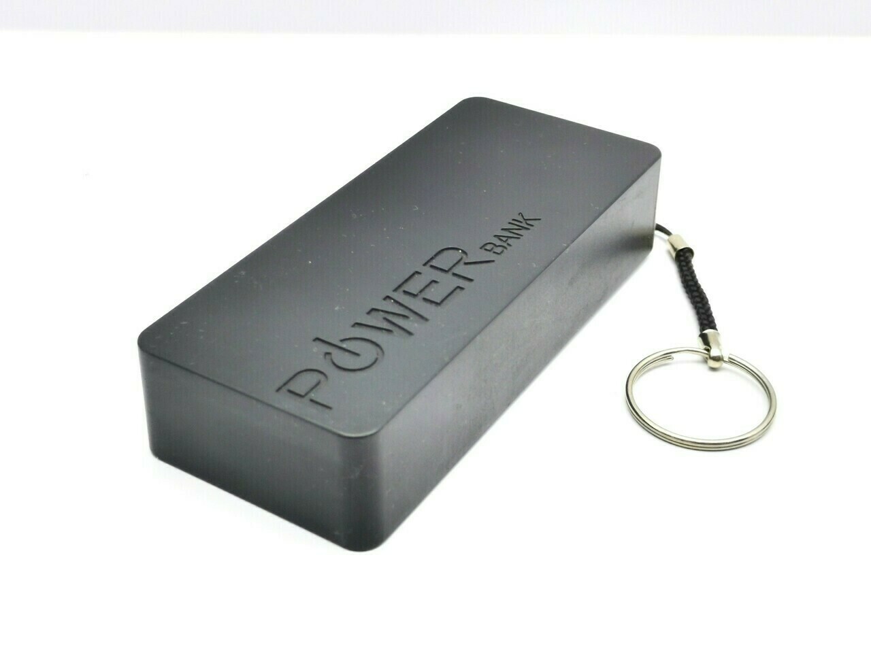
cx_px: 436
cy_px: 326
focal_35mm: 48
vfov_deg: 30.3
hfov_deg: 39.7
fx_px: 1208
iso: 50
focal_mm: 4.75
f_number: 1.8
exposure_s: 1/291
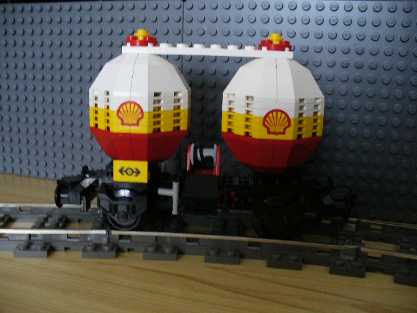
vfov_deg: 38.7
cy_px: 156
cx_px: 208
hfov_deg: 50.1
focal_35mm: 37
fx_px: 446
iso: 200
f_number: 2.8
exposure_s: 1/8
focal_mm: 6.1
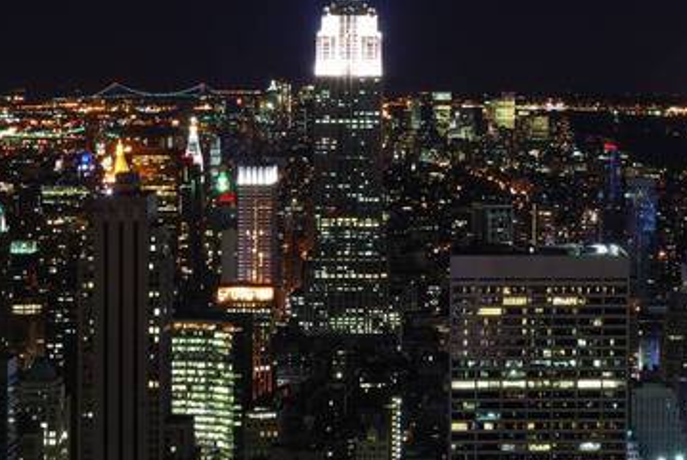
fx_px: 1451
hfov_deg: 26.2
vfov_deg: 17.8
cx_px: 540
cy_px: 96
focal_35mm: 76
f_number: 14
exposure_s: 25
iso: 140
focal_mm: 26
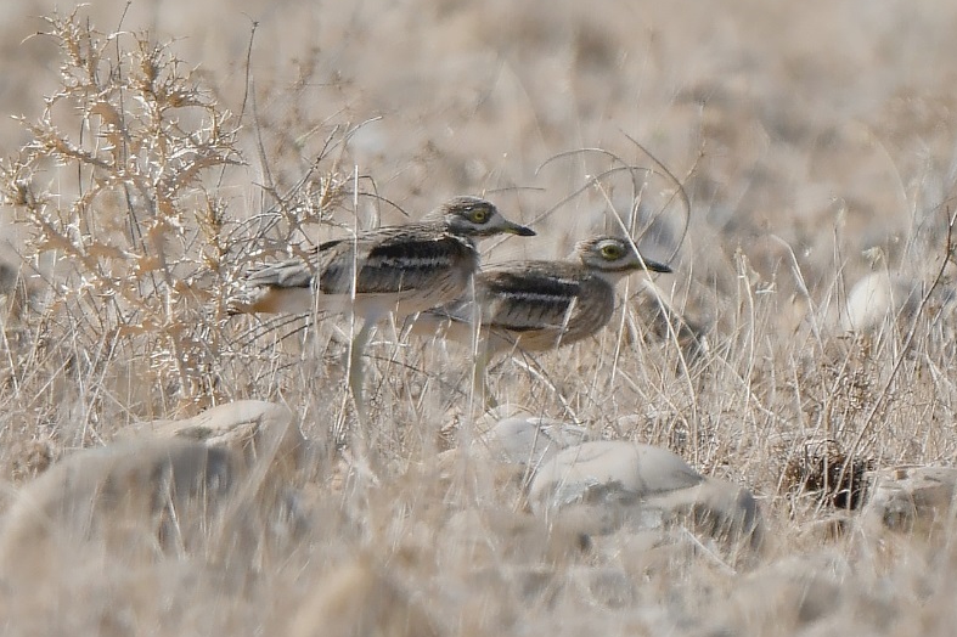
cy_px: 300
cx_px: 603
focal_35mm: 976
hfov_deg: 2.1
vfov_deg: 1.4
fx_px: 25933
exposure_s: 1/2000
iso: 220
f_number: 5.6
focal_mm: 500
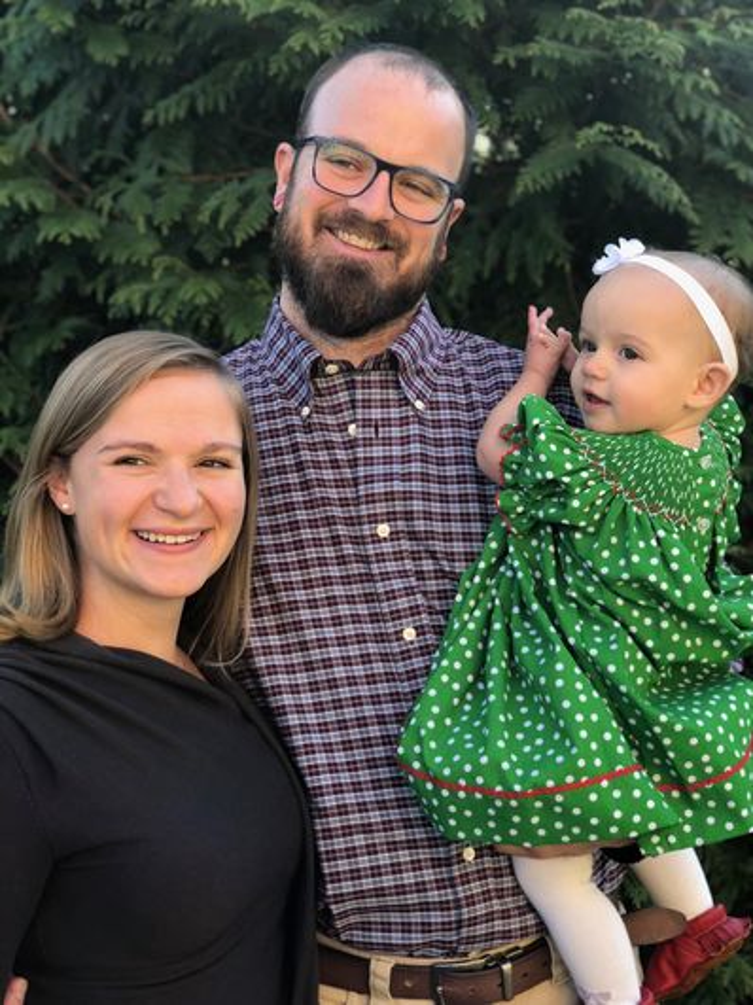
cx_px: 376
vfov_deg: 36.8
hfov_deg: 28.0
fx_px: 1509
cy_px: 502
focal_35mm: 52
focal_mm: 6
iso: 25
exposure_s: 1/120
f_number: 2.4
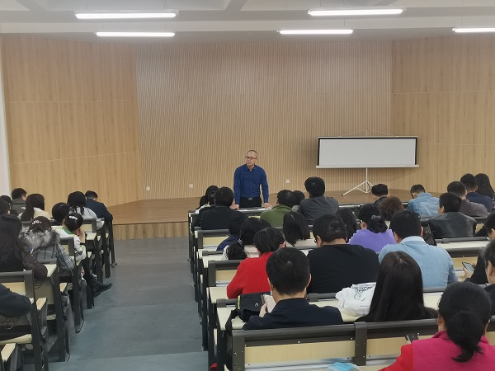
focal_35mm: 45
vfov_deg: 32.2
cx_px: 248
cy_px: 186
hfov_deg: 42.1
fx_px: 643
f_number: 1.8
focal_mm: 4.75
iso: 160
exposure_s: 1/100
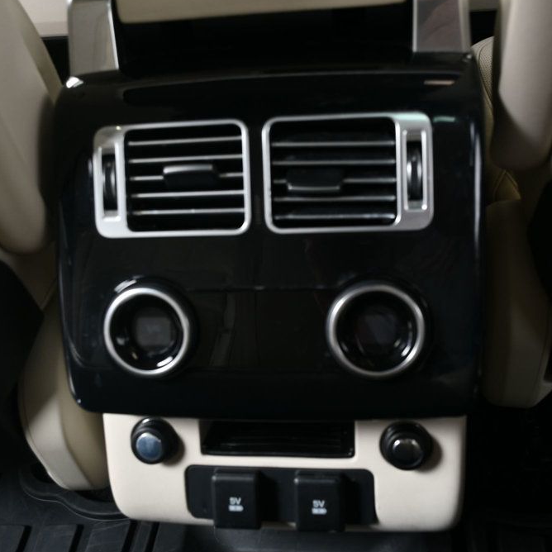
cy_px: 271
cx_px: 261
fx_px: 776
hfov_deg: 39.2
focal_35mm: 43
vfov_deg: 39.2
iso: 100
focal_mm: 22
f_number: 5.6
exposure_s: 1/160
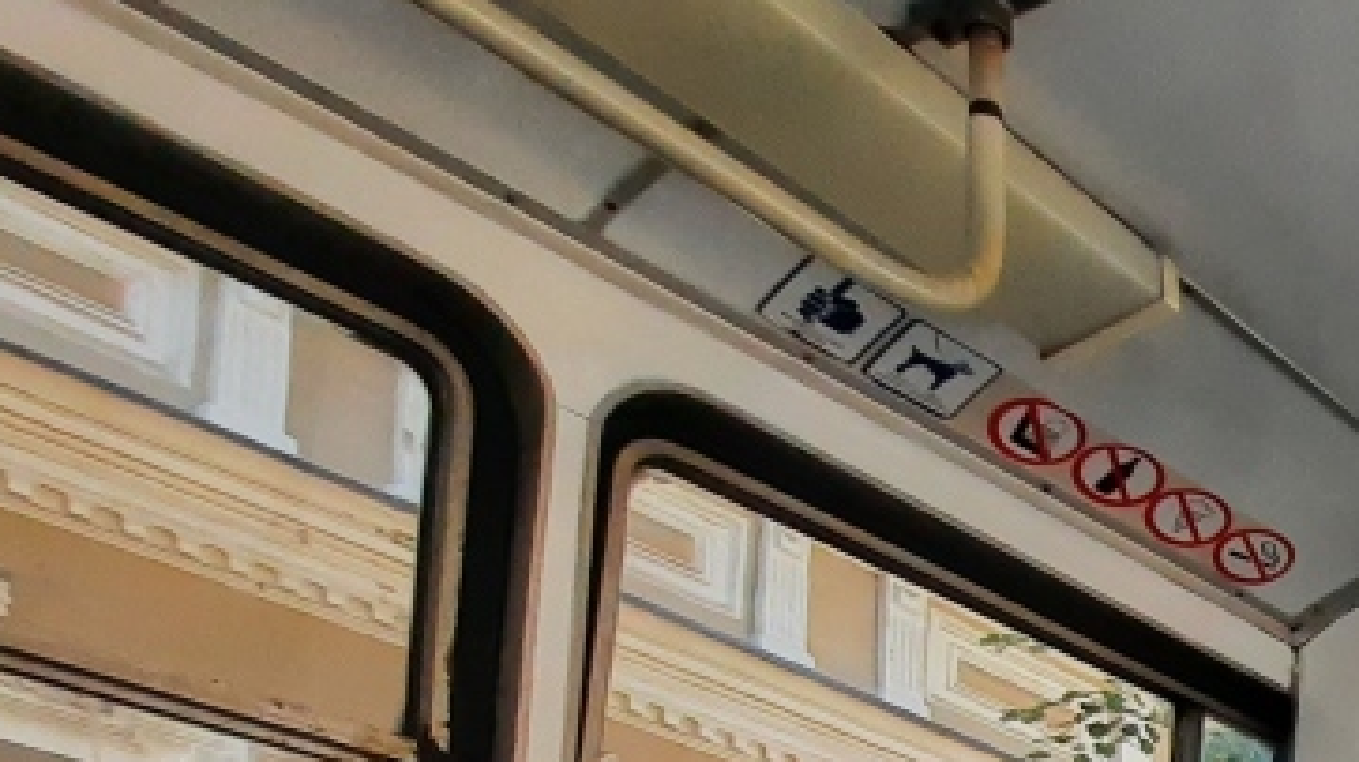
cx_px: 2016
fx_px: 1692
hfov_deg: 28.8
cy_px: 1306
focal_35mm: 47
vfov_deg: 19.8
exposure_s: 1/100
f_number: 2.2
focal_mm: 1.74
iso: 64
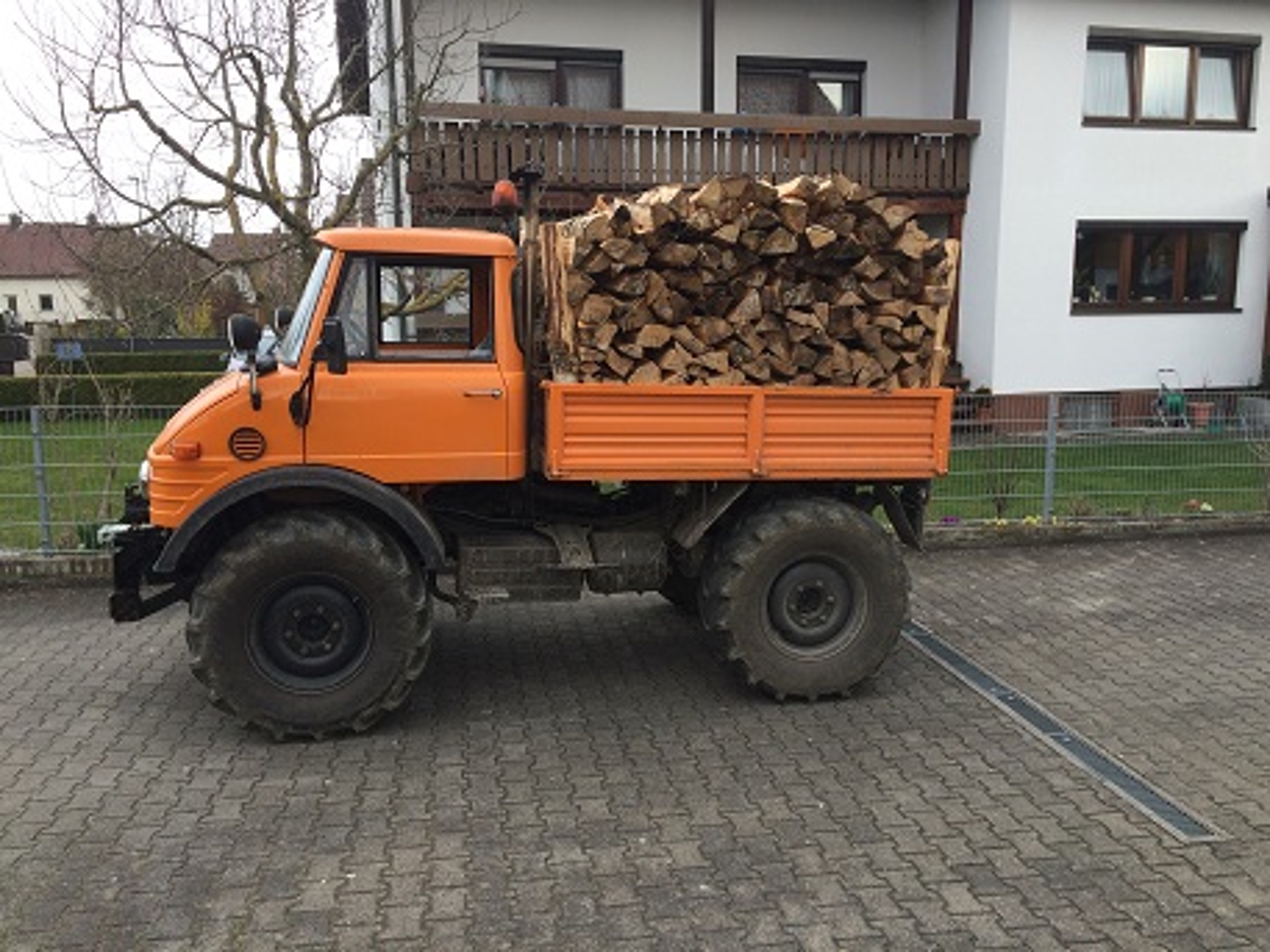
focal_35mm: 29
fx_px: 1064
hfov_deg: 61.6
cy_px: 476
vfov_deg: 48.2
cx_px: 635
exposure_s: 1/373
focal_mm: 4.15
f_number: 2.2
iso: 32
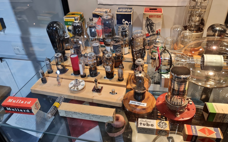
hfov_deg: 68.4
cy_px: 65
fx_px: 168
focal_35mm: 27
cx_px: 114
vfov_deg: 46.0
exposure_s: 1/50
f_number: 1.8
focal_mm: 7
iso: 200
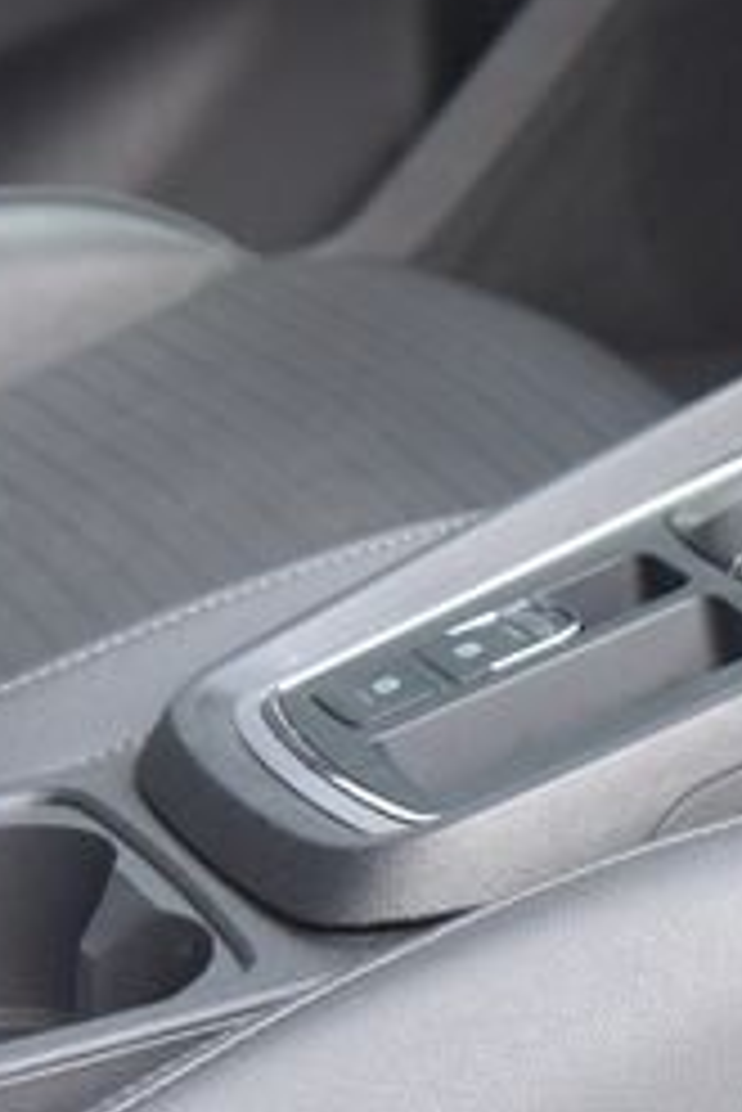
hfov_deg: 6.1
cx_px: 2239
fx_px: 6390
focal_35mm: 207
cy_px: -333
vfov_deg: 9.7
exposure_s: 1/60
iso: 500
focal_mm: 50
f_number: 4
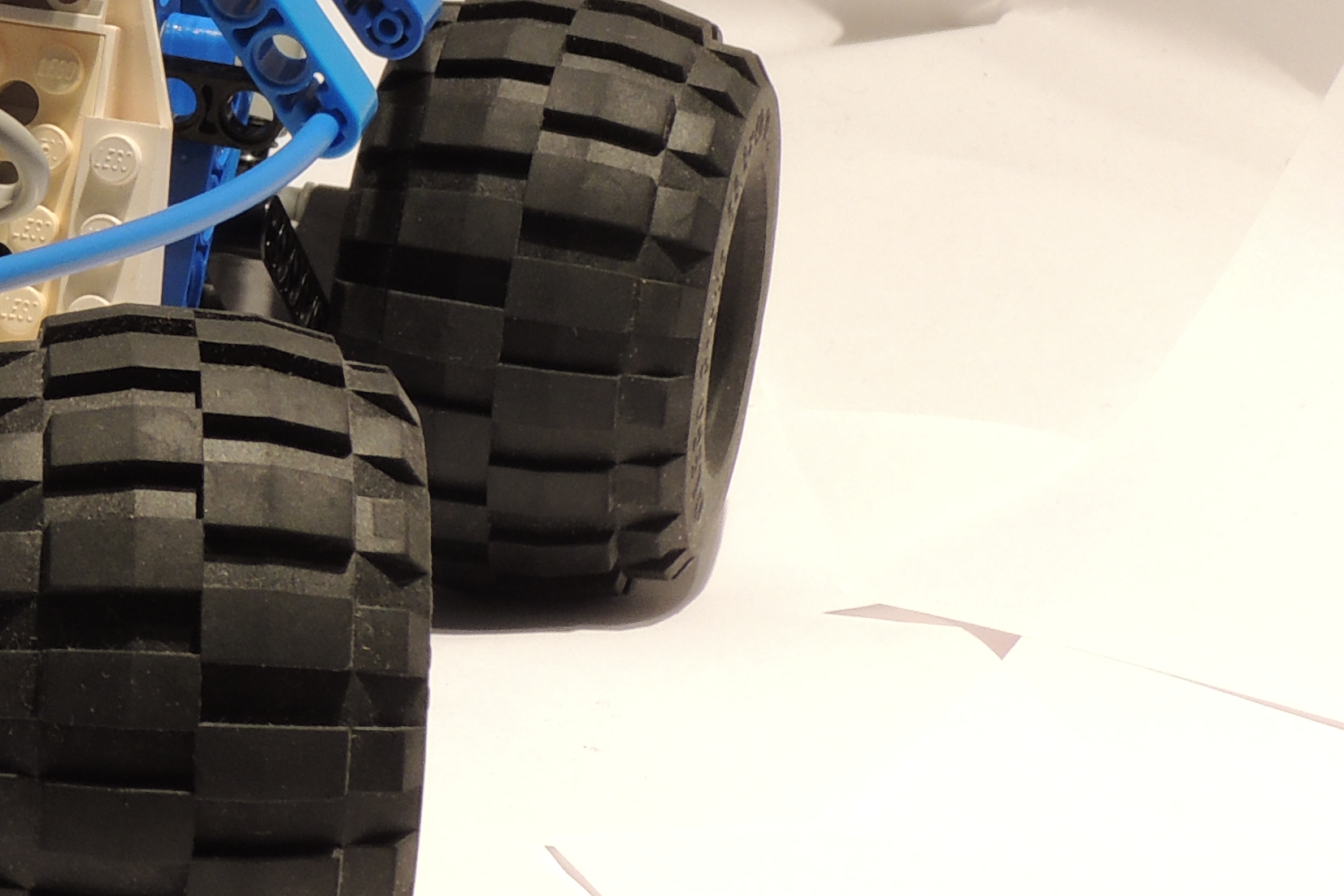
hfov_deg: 9.9
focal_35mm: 203
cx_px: -398
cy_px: 27
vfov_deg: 6.7
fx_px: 7578
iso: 100
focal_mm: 12.4
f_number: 6.1
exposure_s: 1/2.5
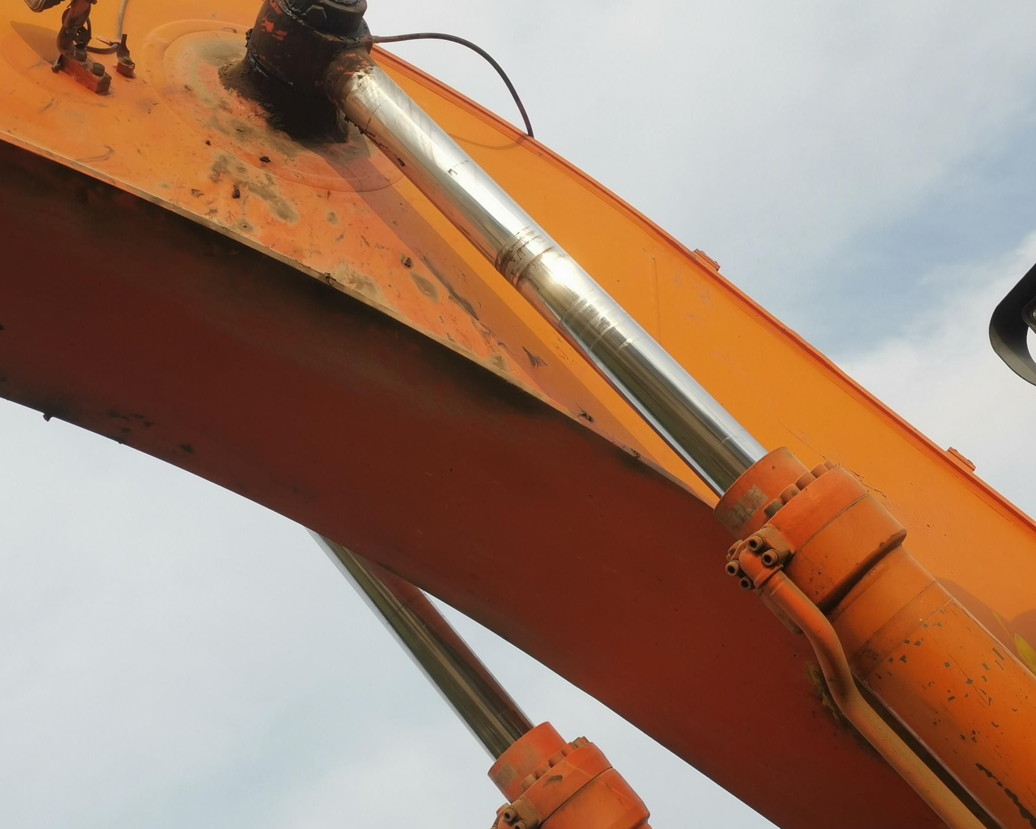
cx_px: 487
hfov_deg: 44.8
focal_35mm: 41
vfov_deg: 36.5
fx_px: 1257
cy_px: 416
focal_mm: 4.75
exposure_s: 1/2000
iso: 50
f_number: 1.8
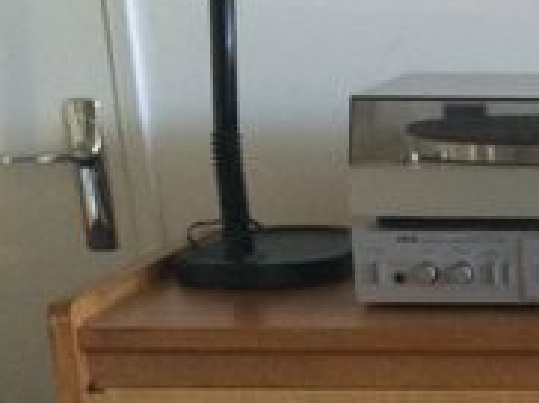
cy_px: 622
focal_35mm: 102
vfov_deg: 13.5
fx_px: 1586
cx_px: 732
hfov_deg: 17.8
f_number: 2.2
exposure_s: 1/20
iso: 250
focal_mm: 4.15
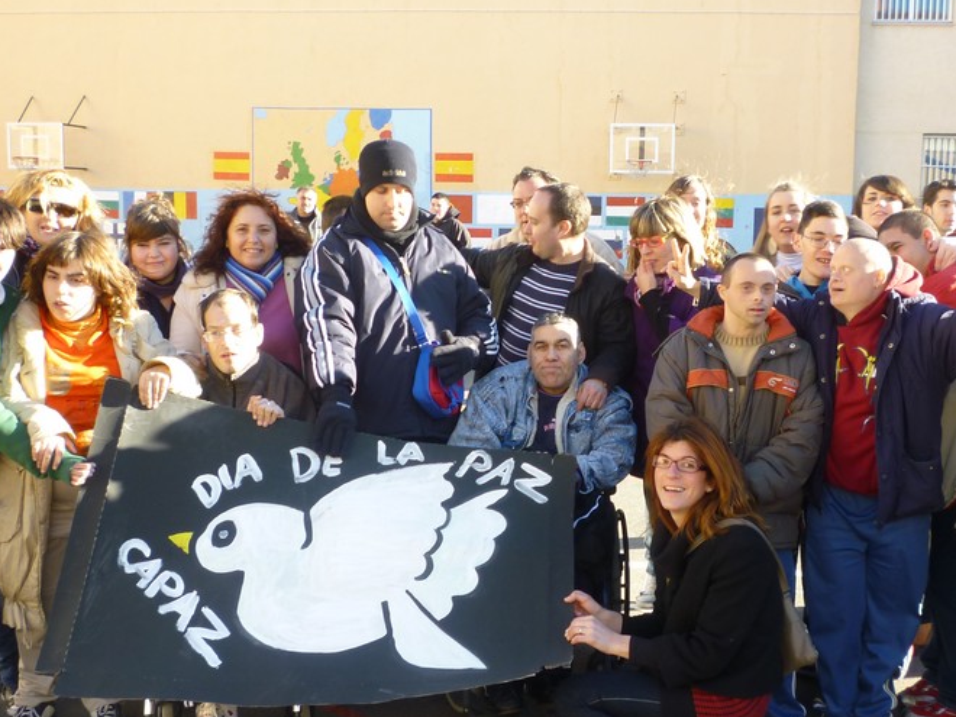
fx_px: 1243
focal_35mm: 45
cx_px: 591
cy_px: 401
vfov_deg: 32.1
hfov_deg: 41.8
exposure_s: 1/100
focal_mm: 5.2
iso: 80
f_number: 3.3
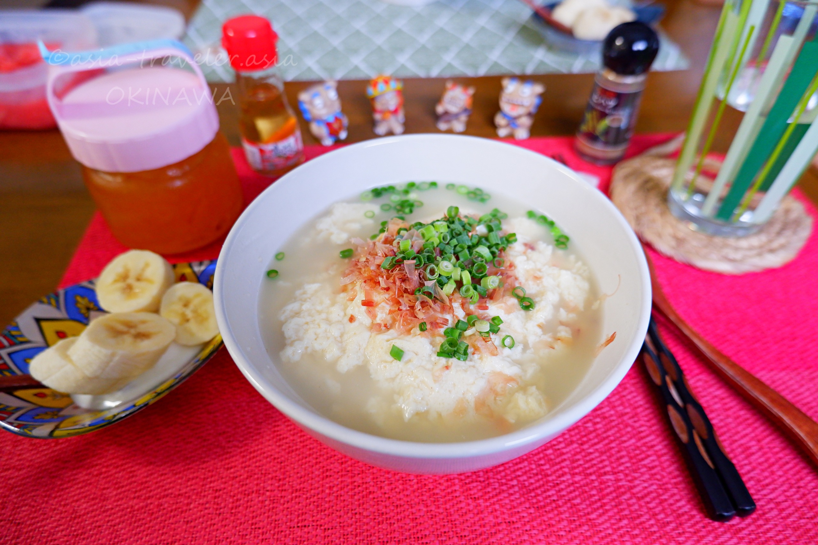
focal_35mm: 23
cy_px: 272
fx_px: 523
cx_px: 409
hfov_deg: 76.1
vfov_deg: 55.1
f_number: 3.5
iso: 1250
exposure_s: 1/34
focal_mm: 15
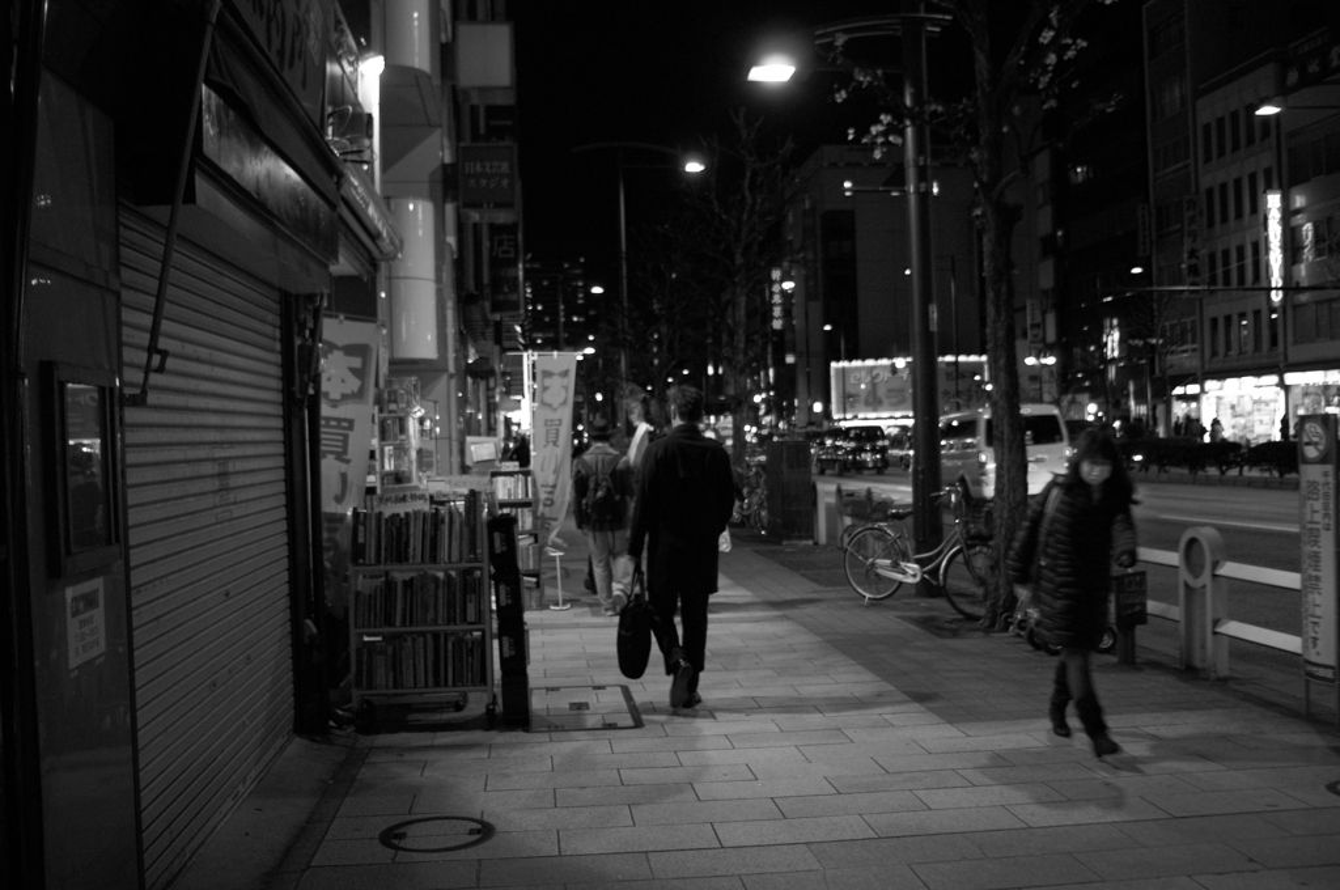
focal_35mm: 31
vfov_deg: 42.2
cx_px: 670
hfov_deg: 60.3
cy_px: 445
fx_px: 1152
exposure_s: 1/40
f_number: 3.2
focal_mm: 21
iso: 1250
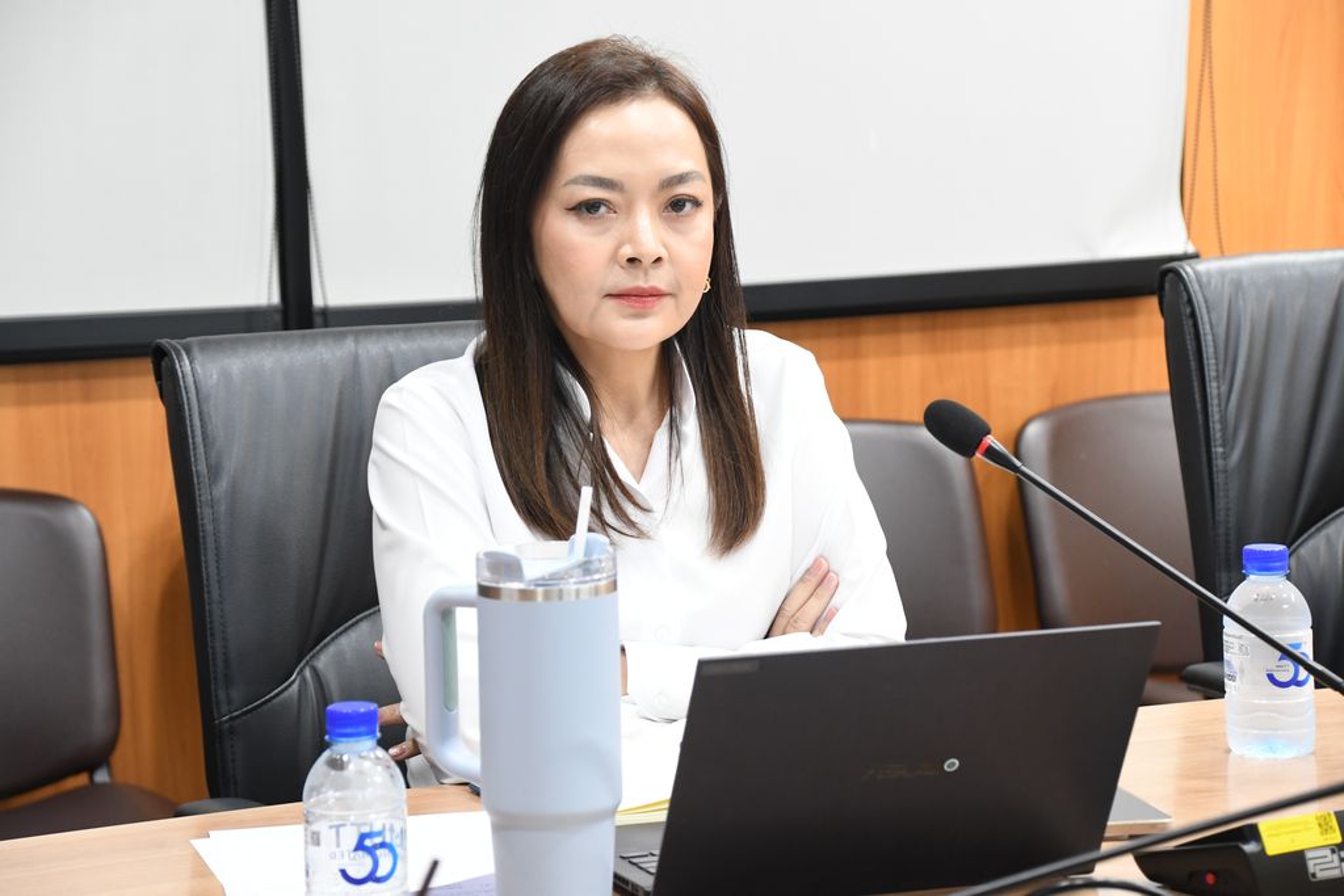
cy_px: 448
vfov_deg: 12.2
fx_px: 4182
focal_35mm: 112
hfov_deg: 18.3
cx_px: 672
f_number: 6.3
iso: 1600
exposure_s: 1/50
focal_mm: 75
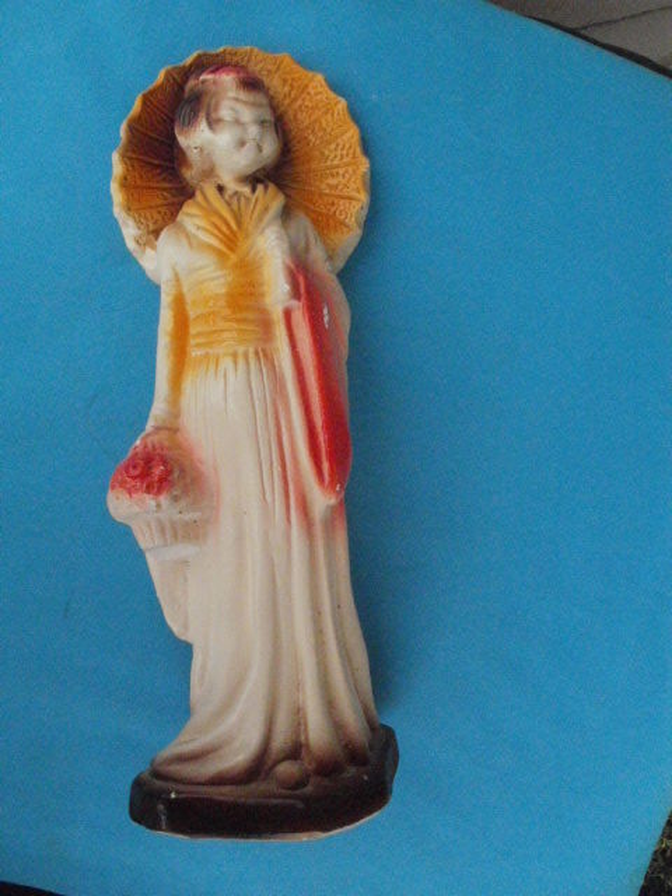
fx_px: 932
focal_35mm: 36
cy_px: 448
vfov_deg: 51.4
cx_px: 336
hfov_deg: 39.7
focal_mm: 6.3
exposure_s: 1/250
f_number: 5.6
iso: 800
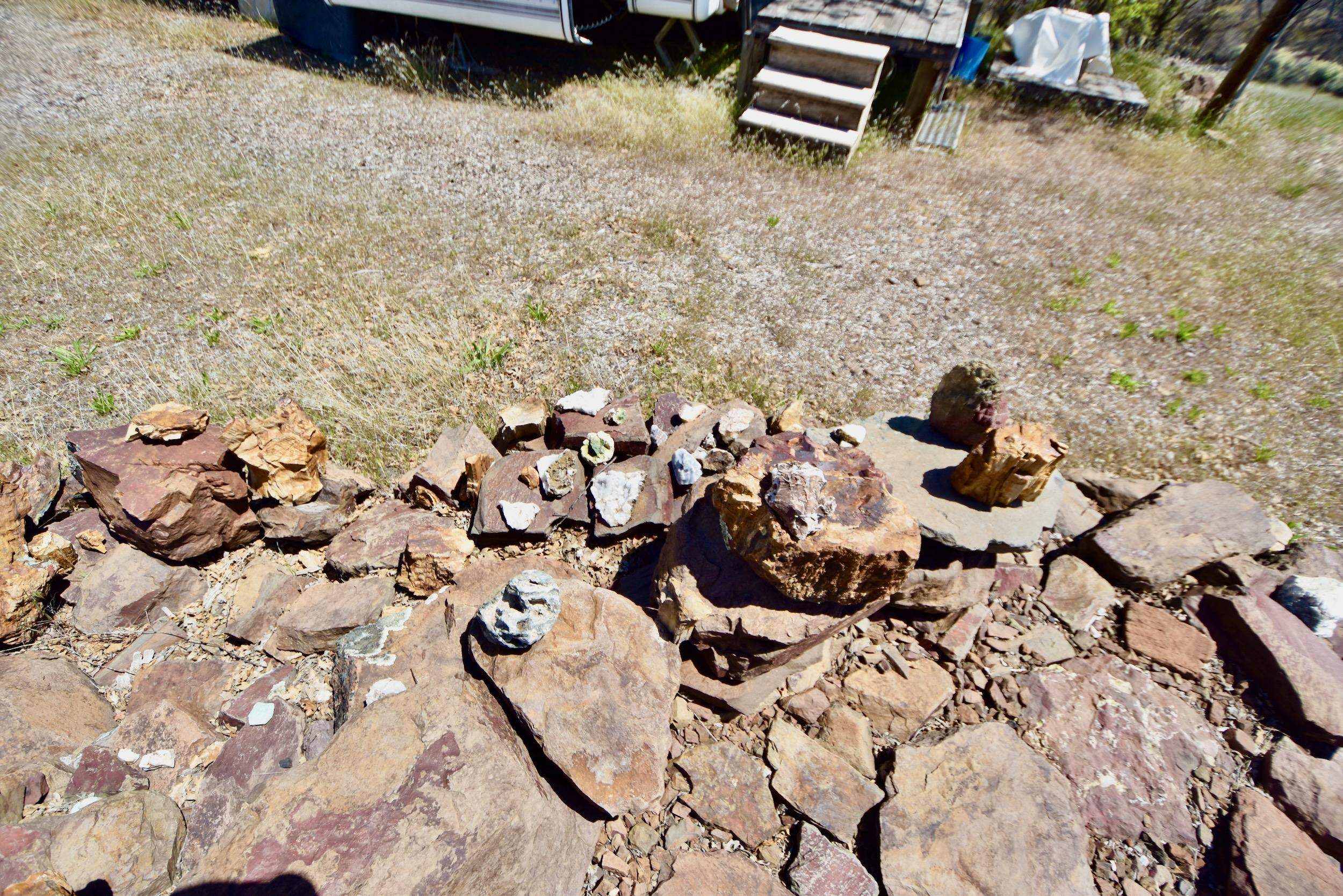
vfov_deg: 77.3
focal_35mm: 15
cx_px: 672
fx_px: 560
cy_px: 448
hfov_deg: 100.4
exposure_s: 1/2000
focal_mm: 10
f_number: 3.5
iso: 140
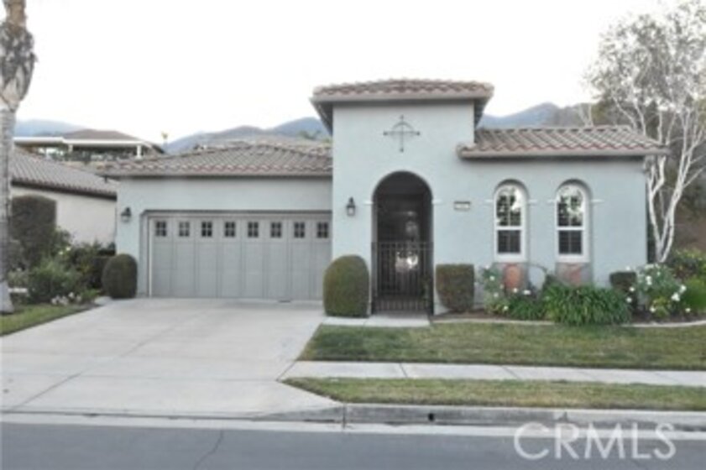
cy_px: 235
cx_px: 353
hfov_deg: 55.1
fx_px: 676
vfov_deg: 38.3
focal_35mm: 34
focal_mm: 23
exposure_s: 1/80
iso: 6400
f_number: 22
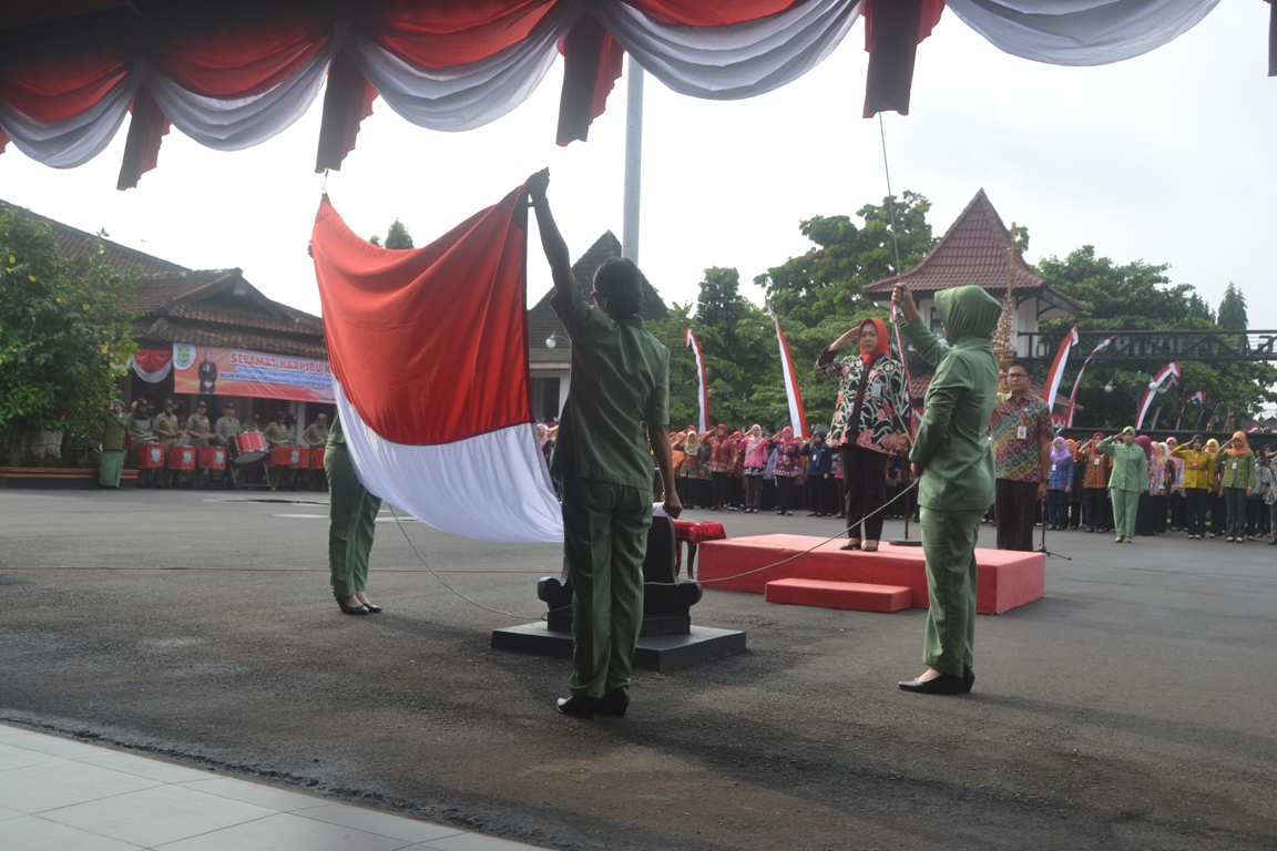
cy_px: 426
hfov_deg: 53.1
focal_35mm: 36
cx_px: 638
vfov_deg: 36.9
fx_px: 1277
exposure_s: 1/200
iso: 100
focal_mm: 24
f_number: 7.1
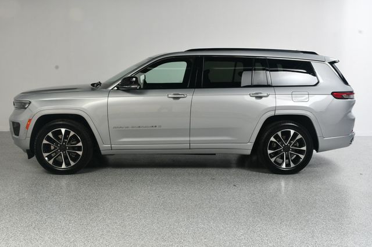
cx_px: 186
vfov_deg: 34.2
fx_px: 403
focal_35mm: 39
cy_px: 124
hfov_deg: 49.6
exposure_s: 1/160
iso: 100
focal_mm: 26
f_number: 11
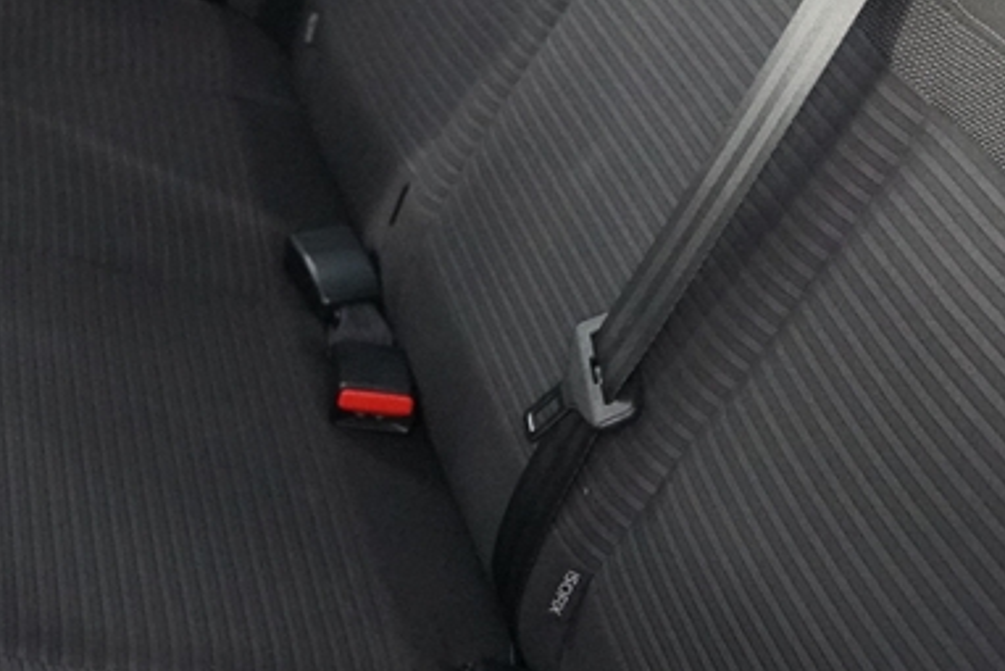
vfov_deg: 19.8
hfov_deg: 29.4
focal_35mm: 68
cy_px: 193
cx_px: 389
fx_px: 1908
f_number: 2.8
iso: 6400
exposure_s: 1/50
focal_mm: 17
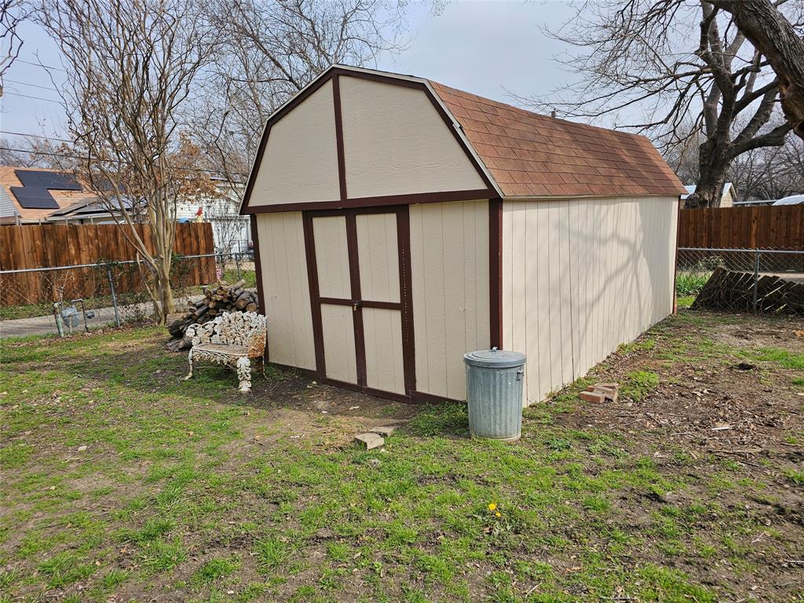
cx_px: 402
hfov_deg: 73.9
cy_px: 302
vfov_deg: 58.9
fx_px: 534
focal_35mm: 23
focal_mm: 6.3
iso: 10
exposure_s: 1/866
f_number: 1.7
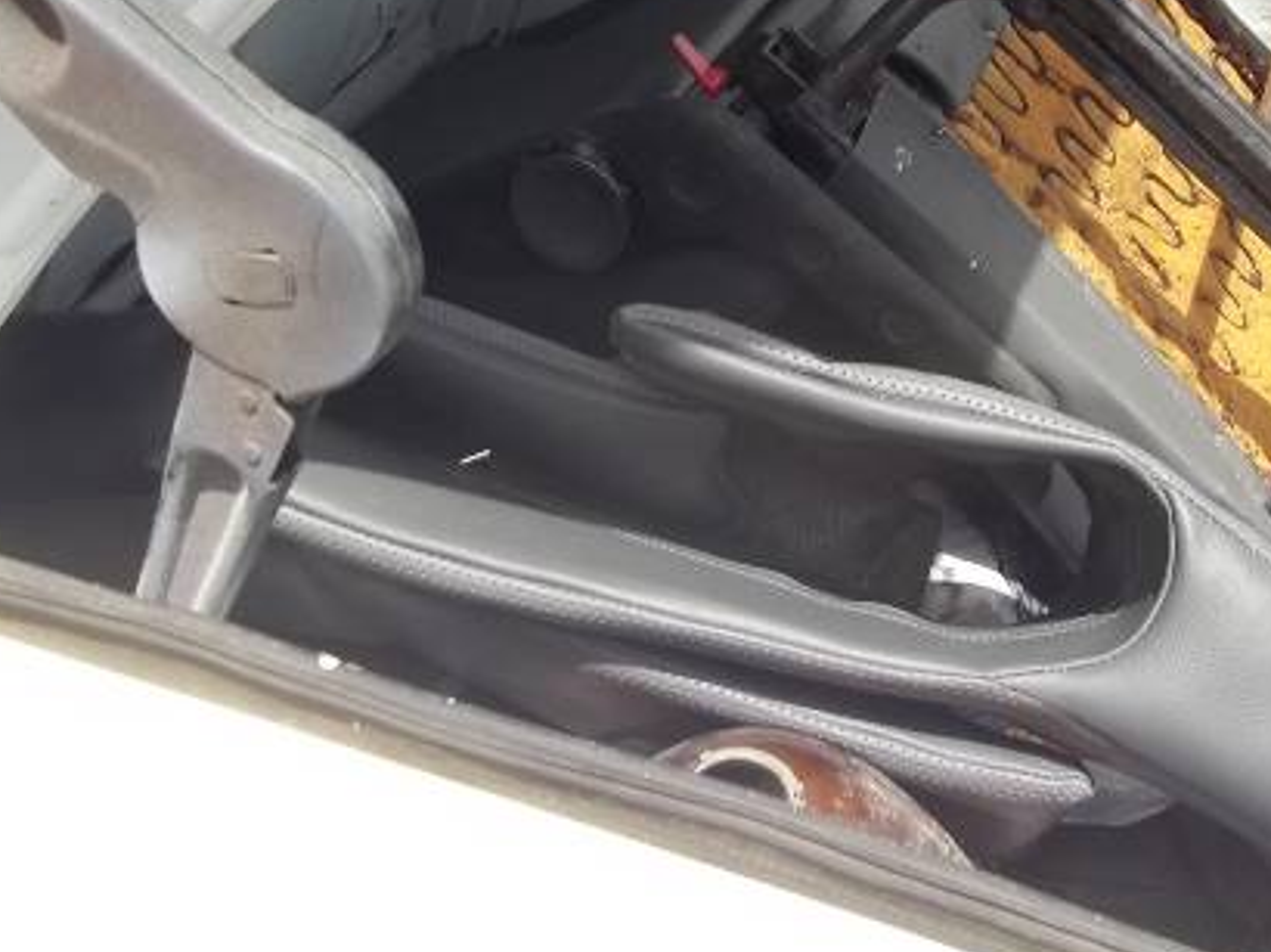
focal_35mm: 50
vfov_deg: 28.7
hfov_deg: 38.0
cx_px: 794
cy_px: 251
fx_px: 1835
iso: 64
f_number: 8.8
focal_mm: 5.7
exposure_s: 1/80
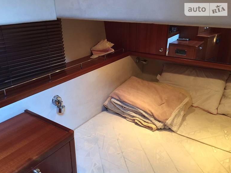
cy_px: 89
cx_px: 112
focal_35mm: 30
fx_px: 200
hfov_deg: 59.9
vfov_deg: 46.8
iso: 100
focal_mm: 4.2
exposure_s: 1/10
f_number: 2.2
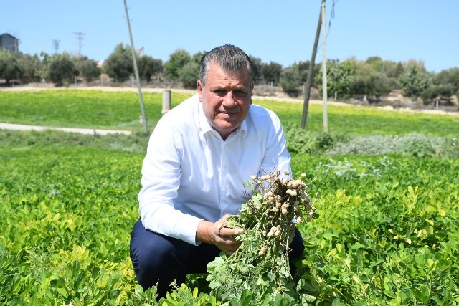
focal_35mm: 72
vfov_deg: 18.9
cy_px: 153
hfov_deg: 28.1
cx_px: 230
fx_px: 918
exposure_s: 1/320
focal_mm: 48
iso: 160
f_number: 9
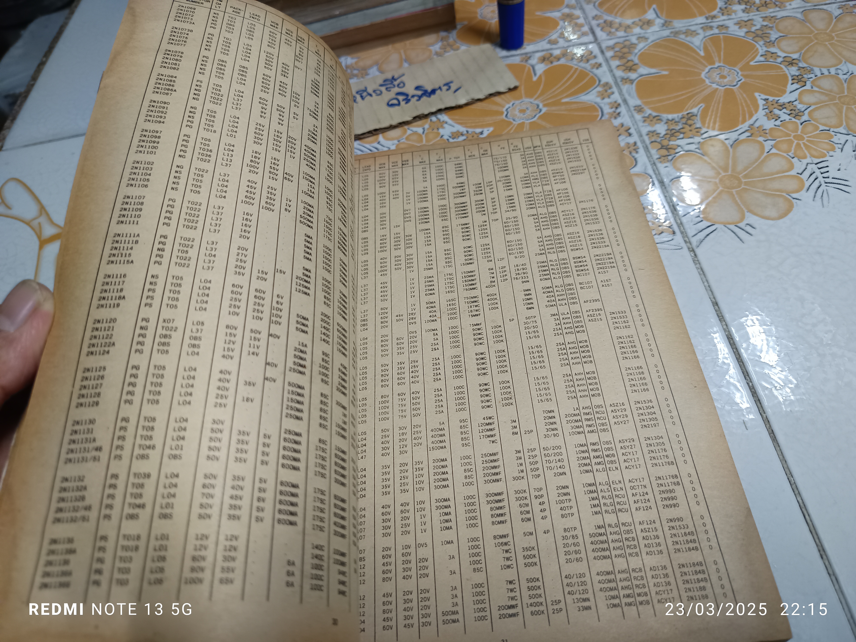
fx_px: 593
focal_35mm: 24
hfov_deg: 71.6
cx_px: 428
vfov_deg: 56.8
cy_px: 321
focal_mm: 5.31
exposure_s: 1/33.3
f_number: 1.7
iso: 850
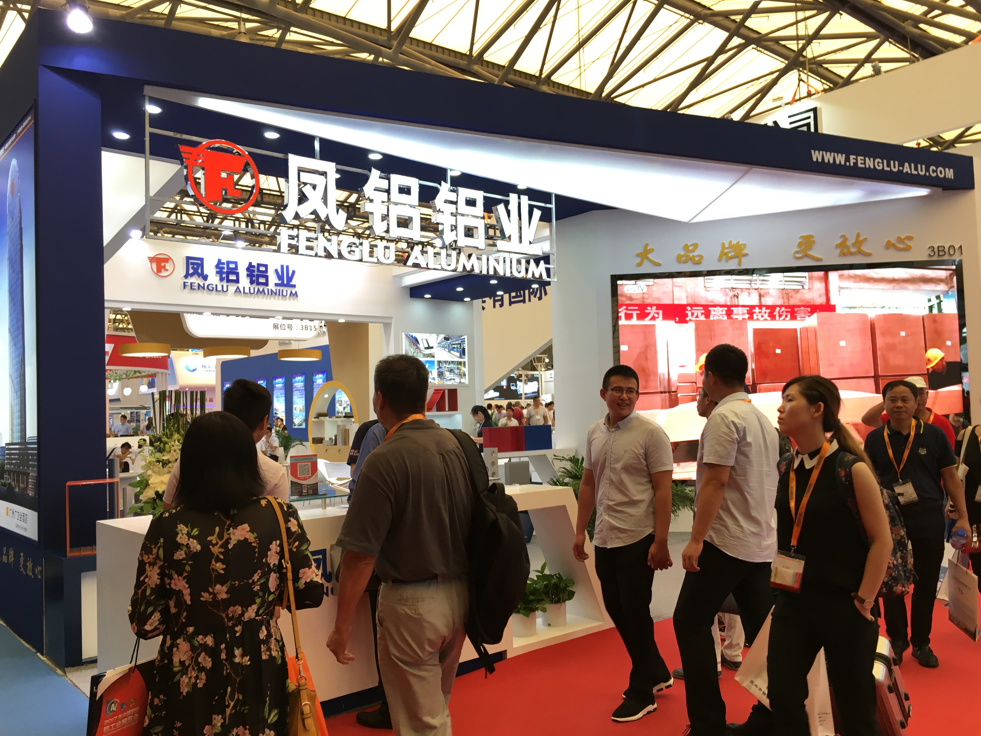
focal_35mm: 29
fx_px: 822
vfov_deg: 48.2
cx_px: 490
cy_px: 368
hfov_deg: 61.7
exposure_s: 1/33
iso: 25
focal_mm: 4.15
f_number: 2.2
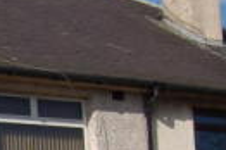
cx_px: -297
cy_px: 245
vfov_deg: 6.9
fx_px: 1229
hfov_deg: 9.5
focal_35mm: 196
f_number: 10
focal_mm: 26
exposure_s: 1/400
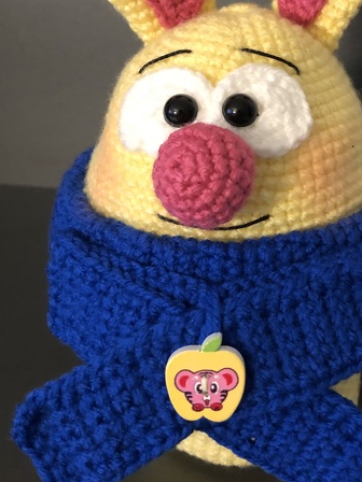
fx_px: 697
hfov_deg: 28.9
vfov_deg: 37.8
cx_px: 249
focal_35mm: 50
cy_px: 168
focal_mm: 3.99
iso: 100
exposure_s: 1/5
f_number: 1.8
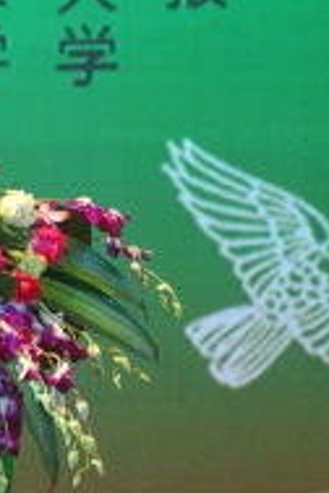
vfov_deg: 1.7
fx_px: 16312
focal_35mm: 1190
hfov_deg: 1.2
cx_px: -84
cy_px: 94
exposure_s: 1/60
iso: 800
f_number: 5.6
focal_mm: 300
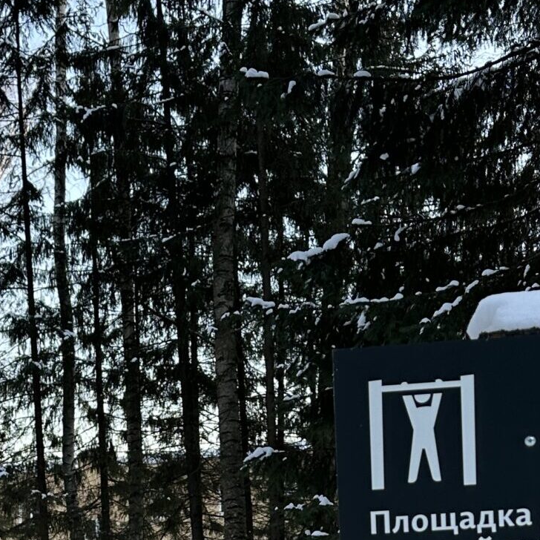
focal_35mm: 56
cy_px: 525
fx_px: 988
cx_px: 102
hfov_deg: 29.8
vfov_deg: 28.8
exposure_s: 1/142
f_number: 1.78
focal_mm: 6.86
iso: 64
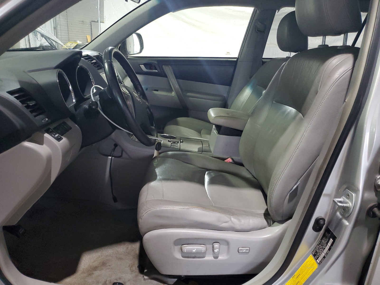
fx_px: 285
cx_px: 190
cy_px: 142
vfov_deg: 53.1
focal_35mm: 26
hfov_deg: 67.3
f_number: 1.5
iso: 245
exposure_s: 1/60.2
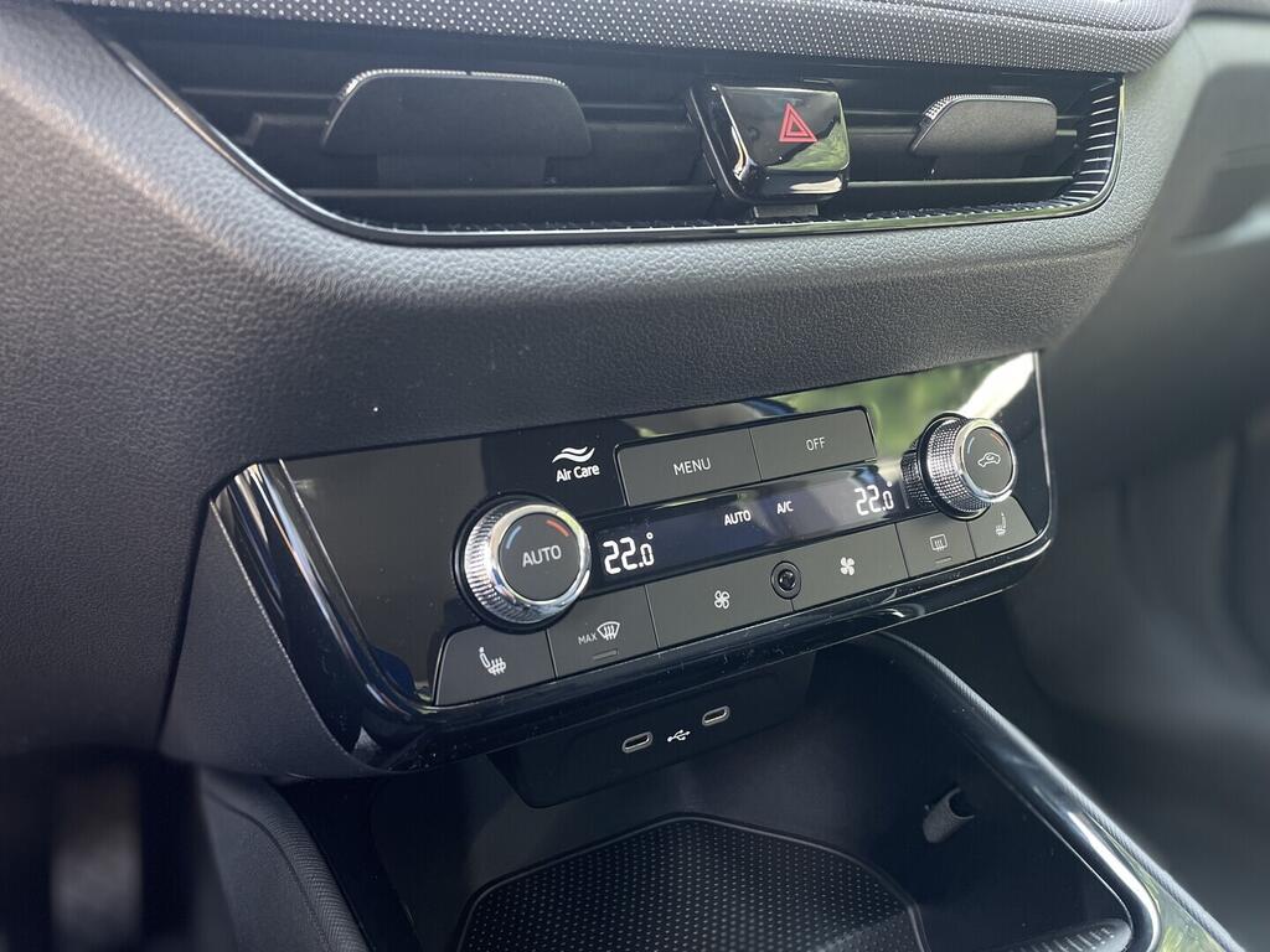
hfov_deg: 67.3
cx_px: 635
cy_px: 476
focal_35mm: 26
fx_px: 954
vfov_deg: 53.1
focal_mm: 4.2
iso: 160
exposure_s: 1/60
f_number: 1.6
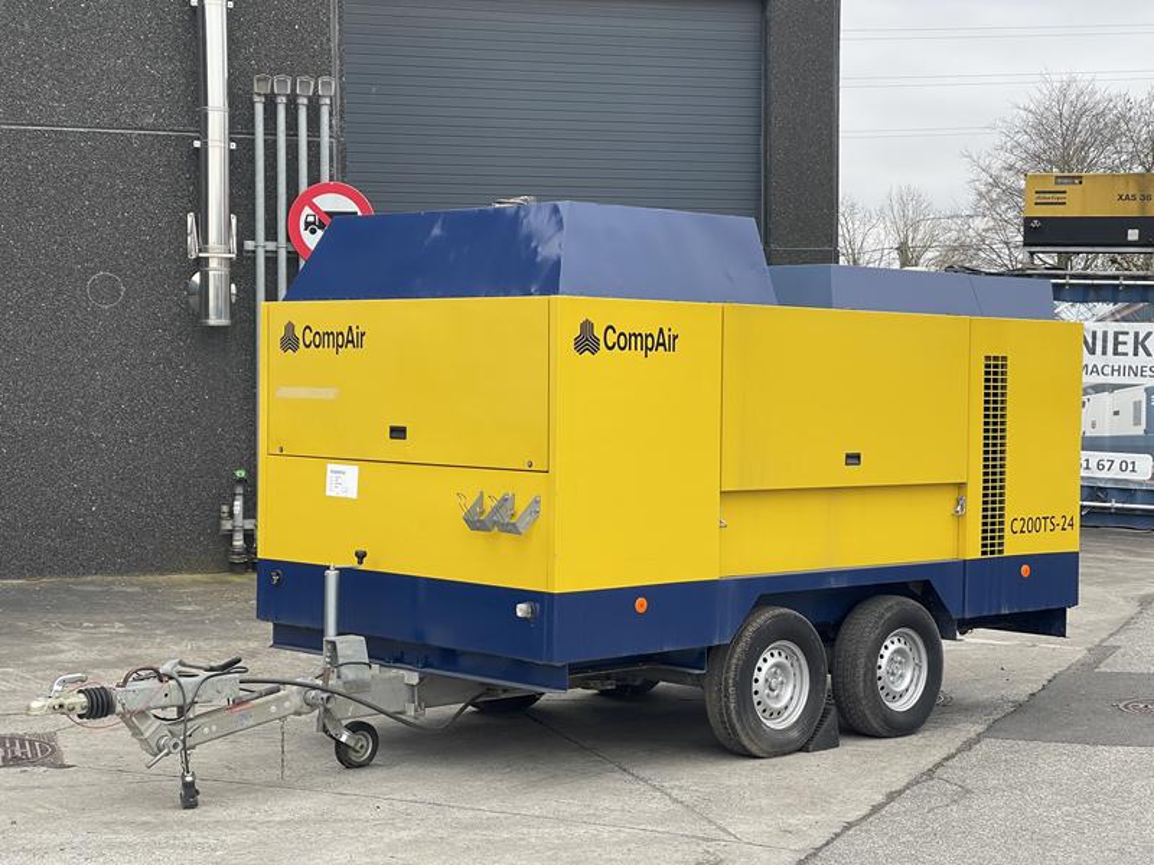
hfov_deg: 30.3
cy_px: 432
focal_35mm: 64
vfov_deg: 22.9
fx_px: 2134
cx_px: 577
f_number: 2.2
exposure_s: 1/164
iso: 20
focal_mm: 7.5
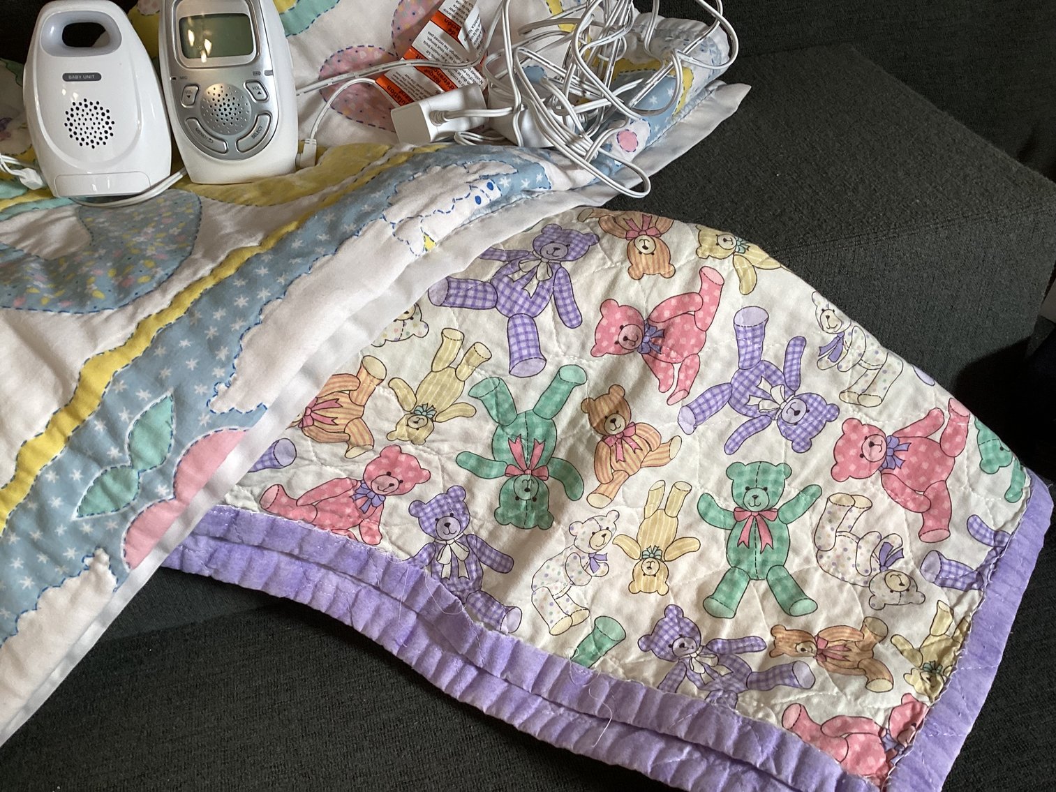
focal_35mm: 31
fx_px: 946
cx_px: 528
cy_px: 396
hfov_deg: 58.3
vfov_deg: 45.4
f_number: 2.4
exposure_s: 1/60
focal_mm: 3.3
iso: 80
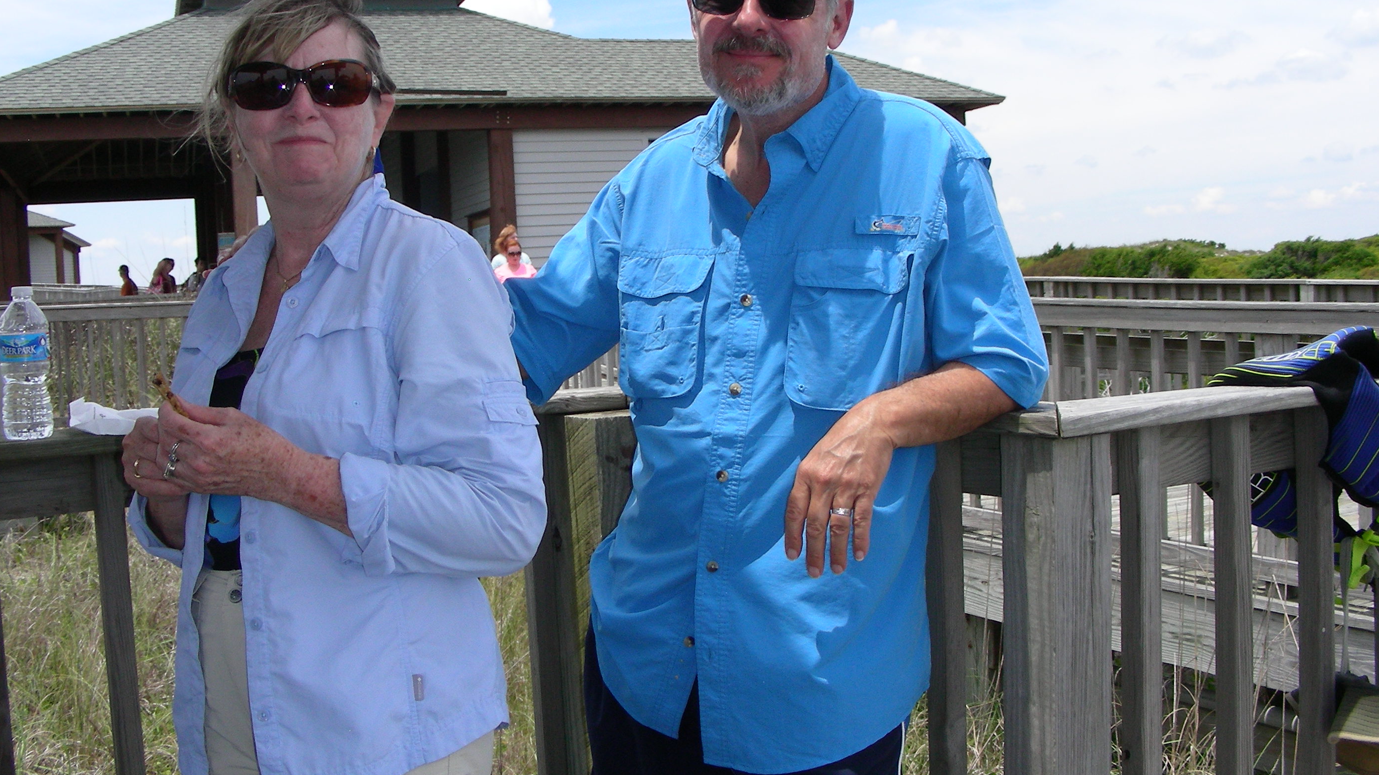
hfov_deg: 48.4
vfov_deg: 28.3
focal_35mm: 42
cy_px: 343
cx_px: 686
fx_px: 1536
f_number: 4
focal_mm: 6.3
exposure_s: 1/666
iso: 50
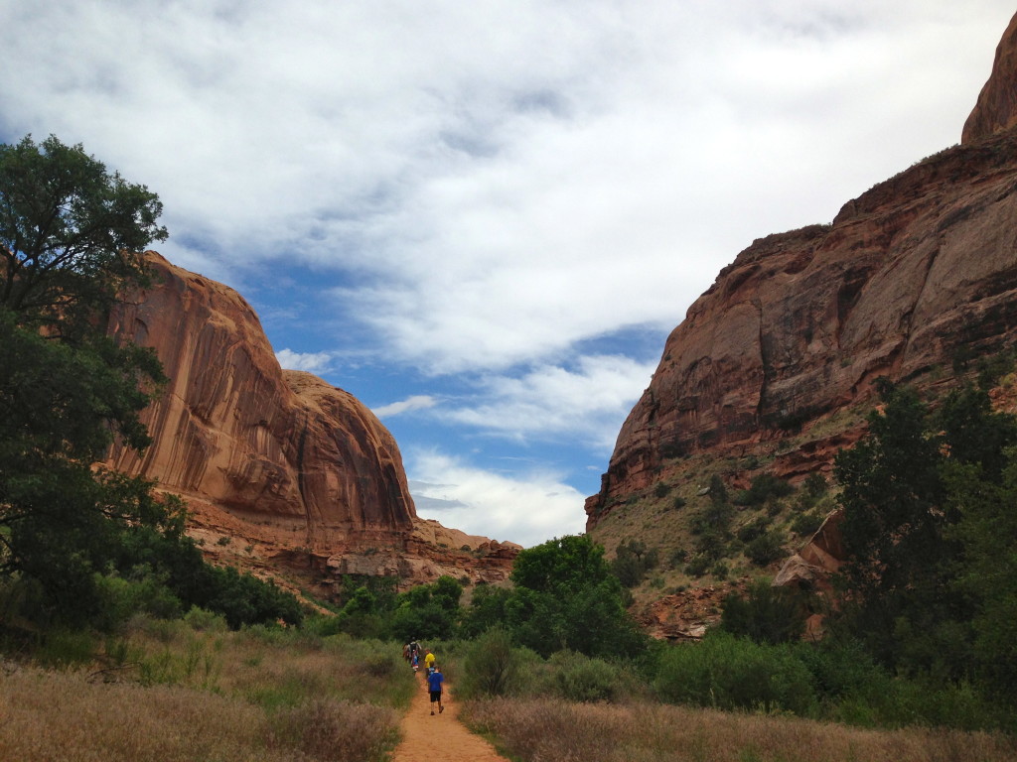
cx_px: 508
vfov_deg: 42.9
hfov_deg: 55.4
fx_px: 970
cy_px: 381
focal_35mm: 33
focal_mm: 4.12
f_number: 2.4
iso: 50
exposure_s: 1/2358
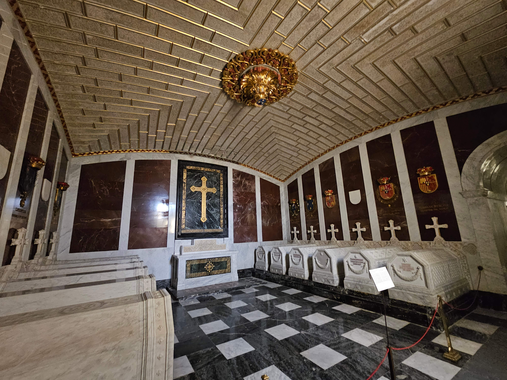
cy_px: 190
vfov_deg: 89.9
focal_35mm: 13
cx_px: 254
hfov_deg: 106.2
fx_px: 190
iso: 1250
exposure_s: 1/25
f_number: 2.2
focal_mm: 2.2
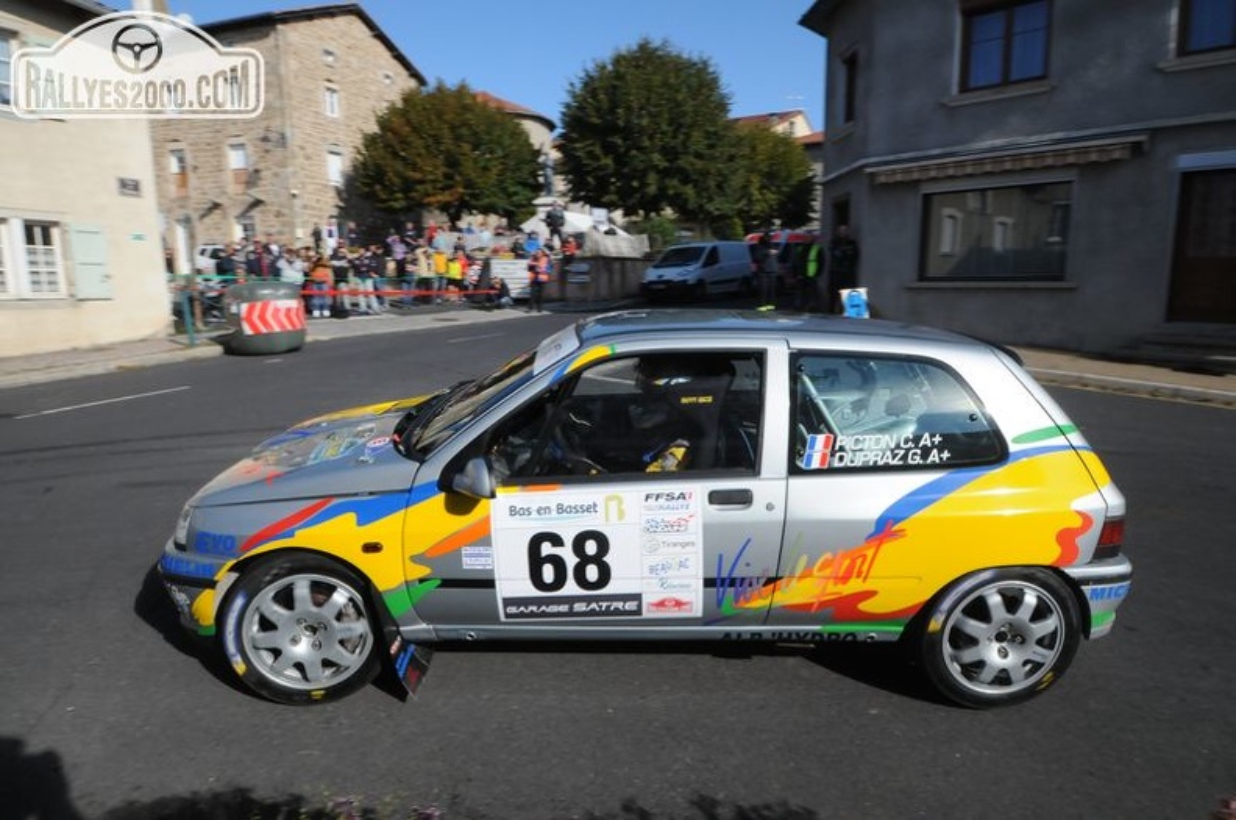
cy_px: 410
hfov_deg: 81.3
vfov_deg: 59.3
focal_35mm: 21
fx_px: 720
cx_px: 618
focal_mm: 14
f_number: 16
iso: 1000
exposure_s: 1/500
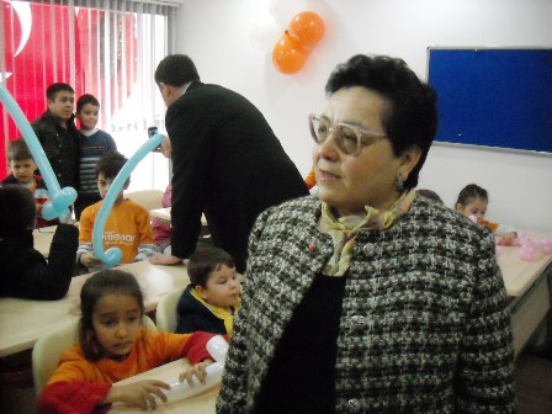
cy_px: 207
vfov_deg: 40.7
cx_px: 276
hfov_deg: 52.6
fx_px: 558
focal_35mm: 35
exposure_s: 1/148
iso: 800
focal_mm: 5.7
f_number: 2.8
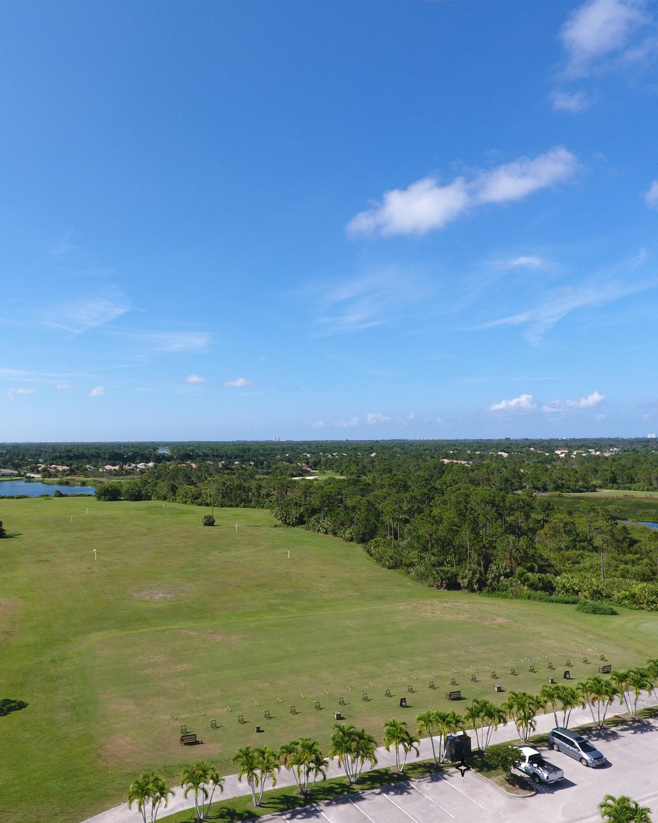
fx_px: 657
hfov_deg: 52.0
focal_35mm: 27
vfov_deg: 64.1
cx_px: 212
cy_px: 423
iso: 100
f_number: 2.8
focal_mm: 3.61
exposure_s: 1/749
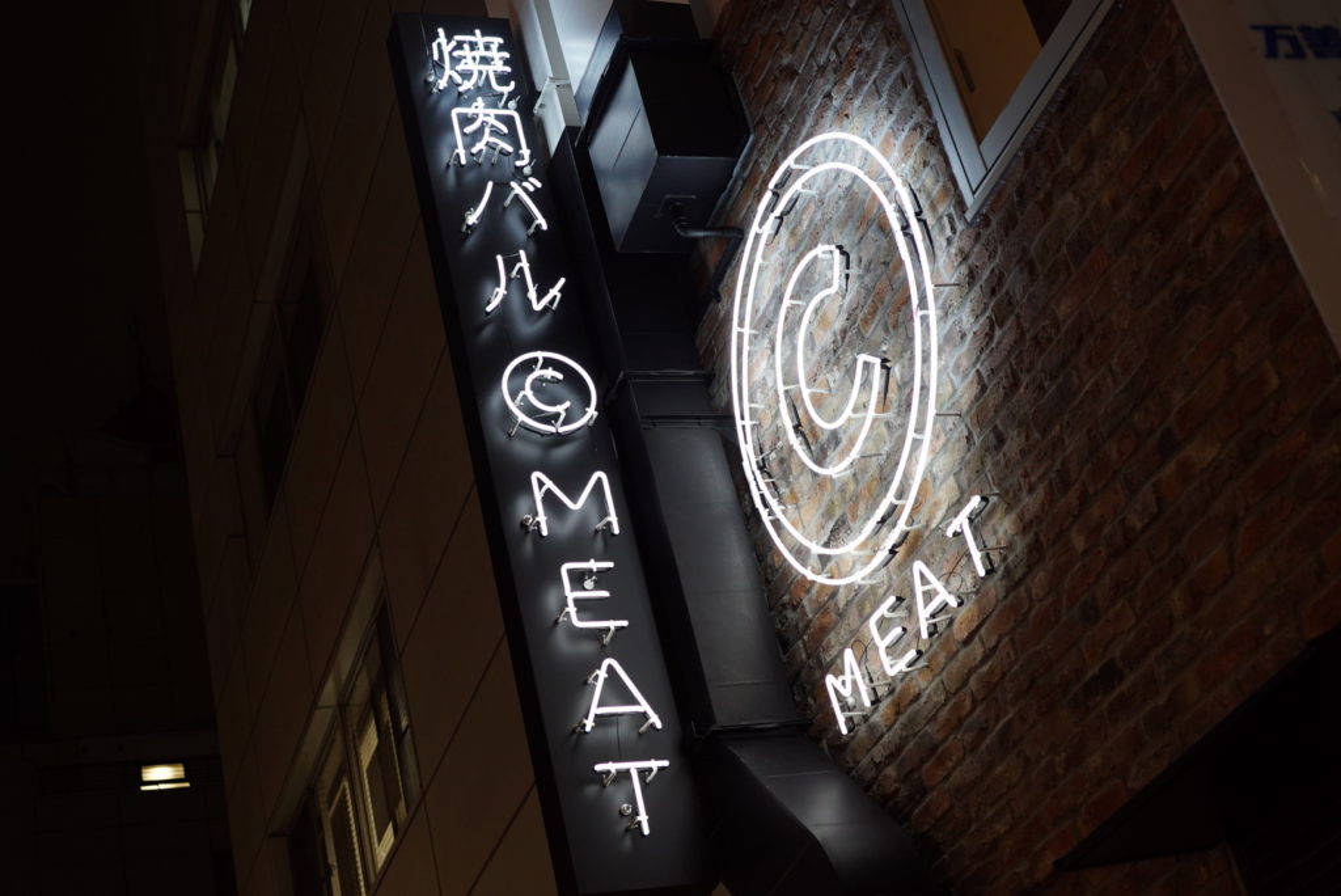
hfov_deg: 36.2
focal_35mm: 55
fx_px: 2050
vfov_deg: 24.7
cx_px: 670
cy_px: 448
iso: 1250
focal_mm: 55
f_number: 4
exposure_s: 1/160
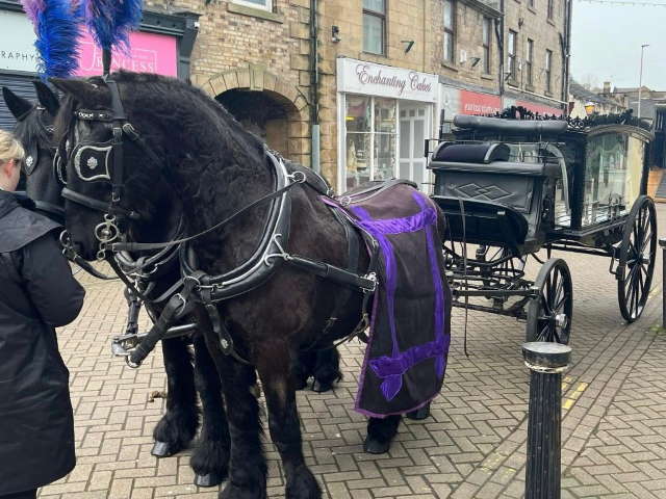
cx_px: 333
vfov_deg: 58.9
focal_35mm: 23
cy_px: 250
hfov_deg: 73.9
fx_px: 443
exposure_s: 1/120
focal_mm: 6.3
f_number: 1.7
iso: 500
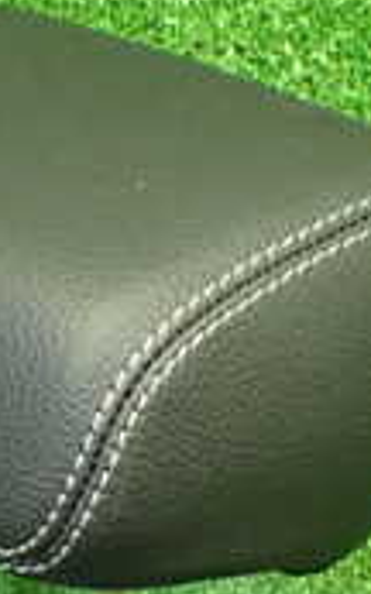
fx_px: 1781
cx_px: 79
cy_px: 525
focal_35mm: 110
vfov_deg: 18.7
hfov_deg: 11.9
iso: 800
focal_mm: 5.4
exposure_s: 1/100
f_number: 2.3
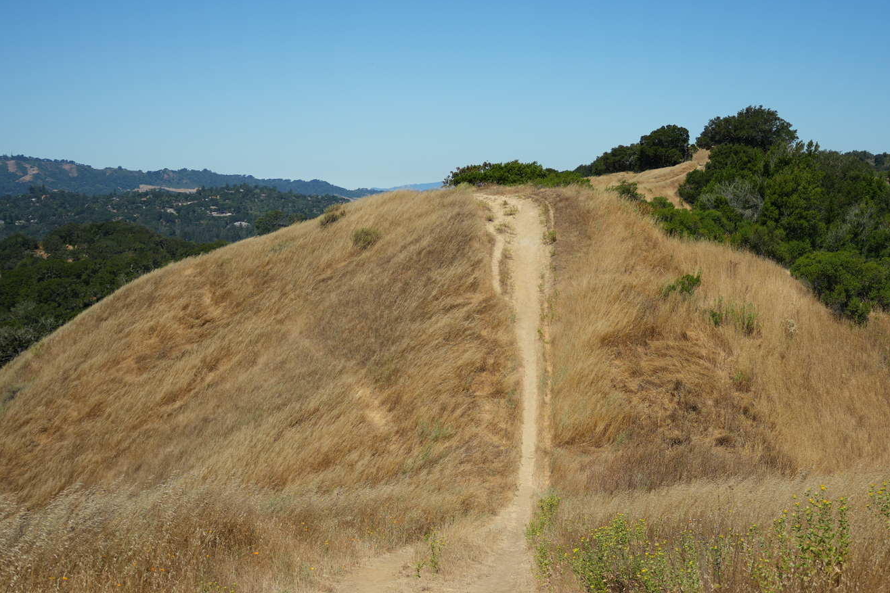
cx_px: 513
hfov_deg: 42.6
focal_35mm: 46
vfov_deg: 29.2
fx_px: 1137
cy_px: 241
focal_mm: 28
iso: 160
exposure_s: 1/2500
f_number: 4
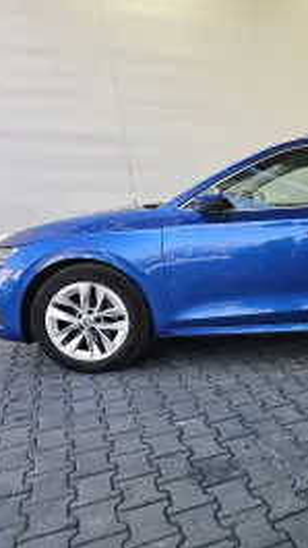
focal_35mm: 34
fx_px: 494
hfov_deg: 31.1
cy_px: 273
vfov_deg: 58.0
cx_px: 333
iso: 32
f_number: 1.7
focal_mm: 6.3
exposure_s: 1/180
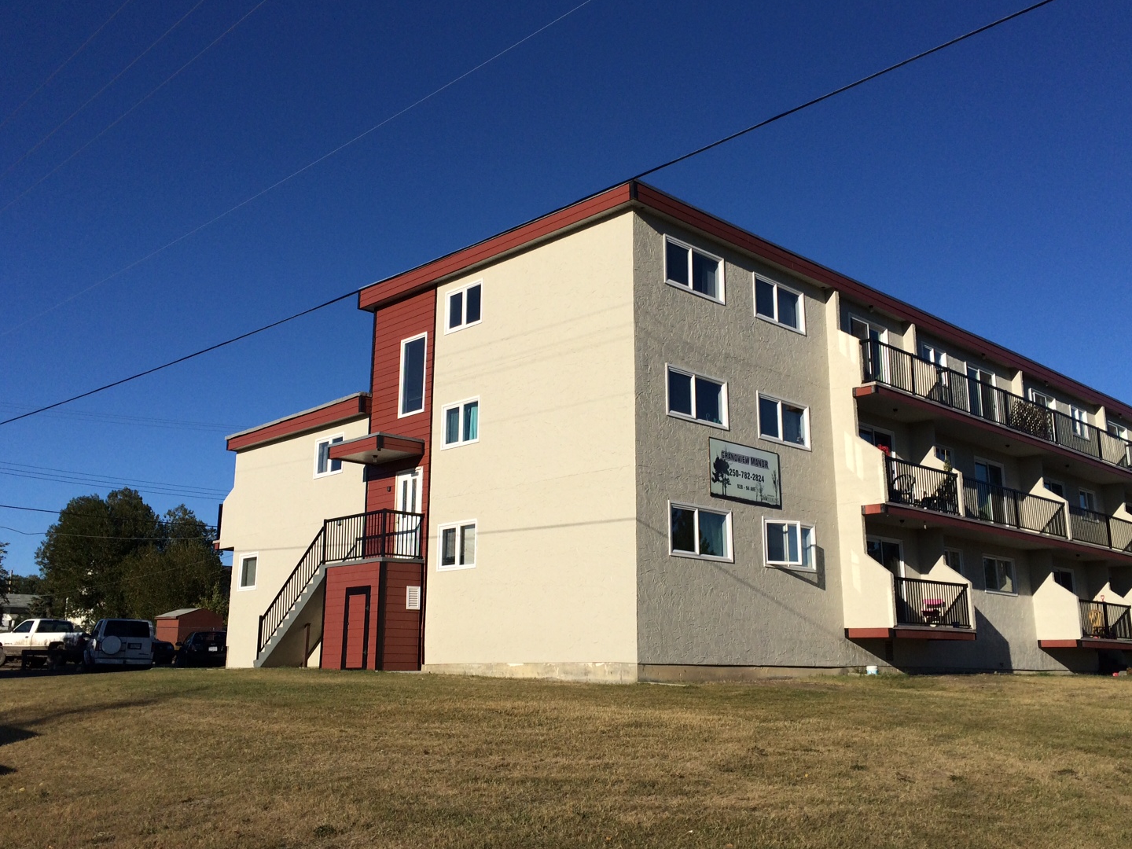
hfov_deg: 54.0
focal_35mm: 34
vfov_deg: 41.8
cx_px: 572
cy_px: 415
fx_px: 1112
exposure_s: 1/4115
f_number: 2.2
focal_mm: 4.12
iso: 40
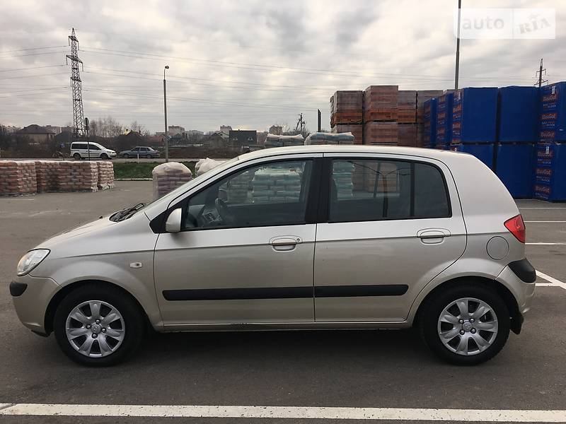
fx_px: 474
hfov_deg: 61.7
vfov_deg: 48.2
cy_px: 212
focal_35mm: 29
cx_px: 283
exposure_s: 1/490
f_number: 2.2
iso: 25
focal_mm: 4.2
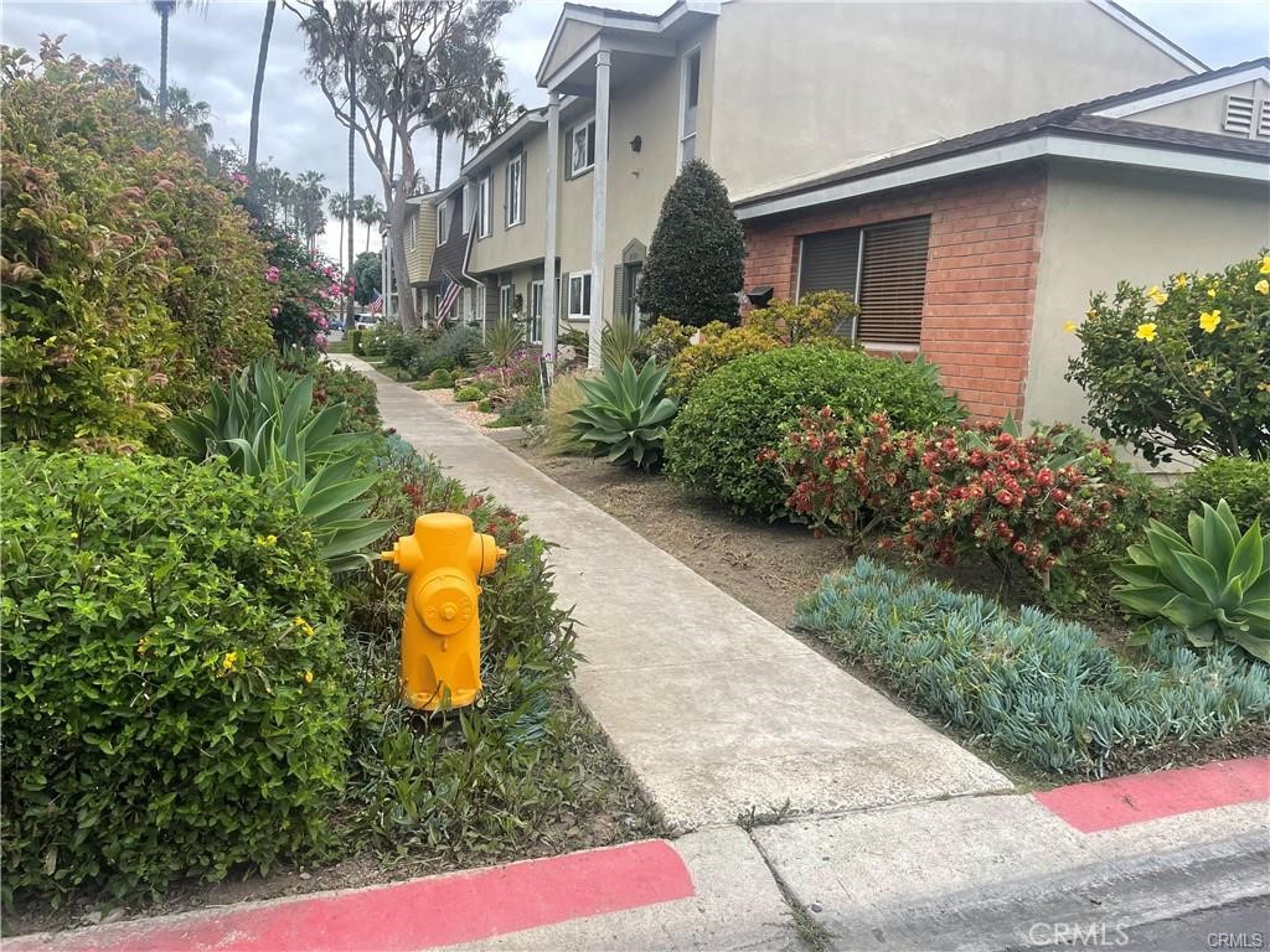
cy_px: 476
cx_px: 635
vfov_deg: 53.1
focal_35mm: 26
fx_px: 954
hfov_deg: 67.3
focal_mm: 4.2
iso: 50
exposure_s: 1/121
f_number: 1.6
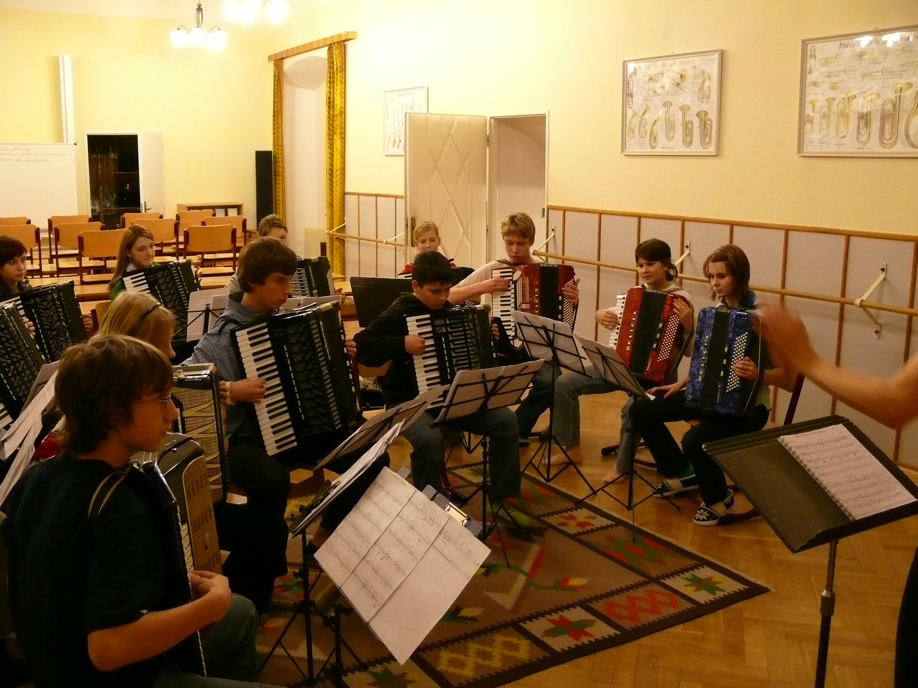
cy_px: 344
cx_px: 459
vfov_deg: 40.7
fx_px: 928
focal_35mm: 35
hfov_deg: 52.6
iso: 400
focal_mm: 7.4
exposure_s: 1/20
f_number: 2.8
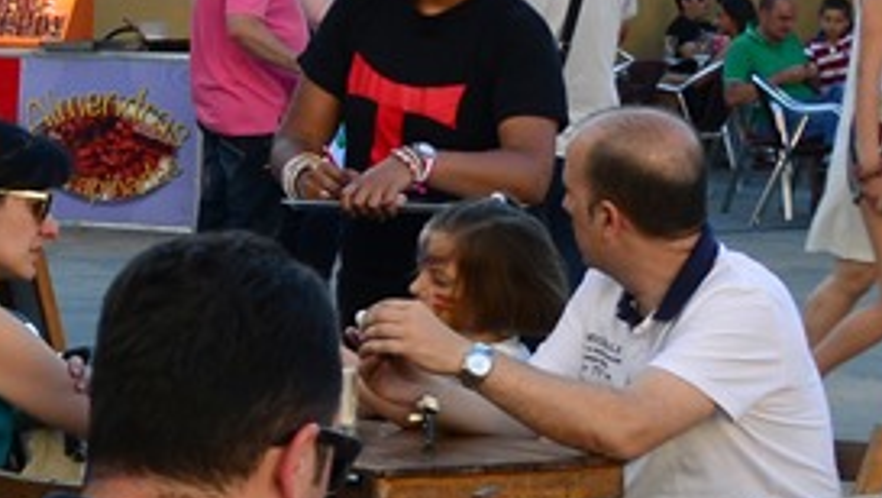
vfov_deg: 5.3
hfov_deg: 8.8
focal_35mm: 230
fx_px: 5383
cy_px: 244
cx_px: -914
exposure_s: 1/125
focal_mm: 30
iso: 200
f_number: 5.6
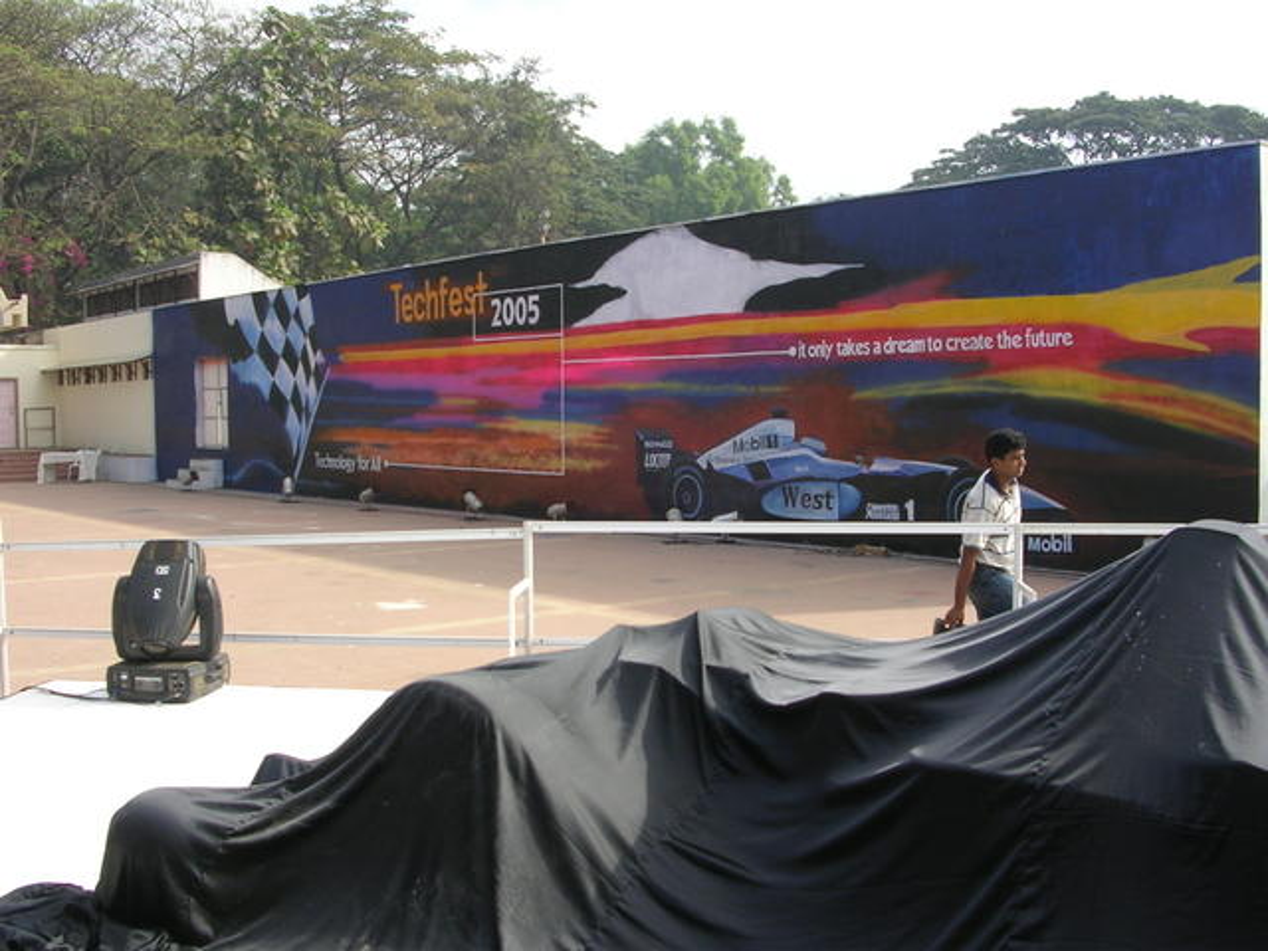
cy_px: 476
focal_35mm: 38
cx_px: 634
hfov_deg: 49.0
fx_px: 1392
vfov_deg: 37.7
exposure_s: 1/146
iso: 50
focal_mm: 5.8
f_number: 5.6
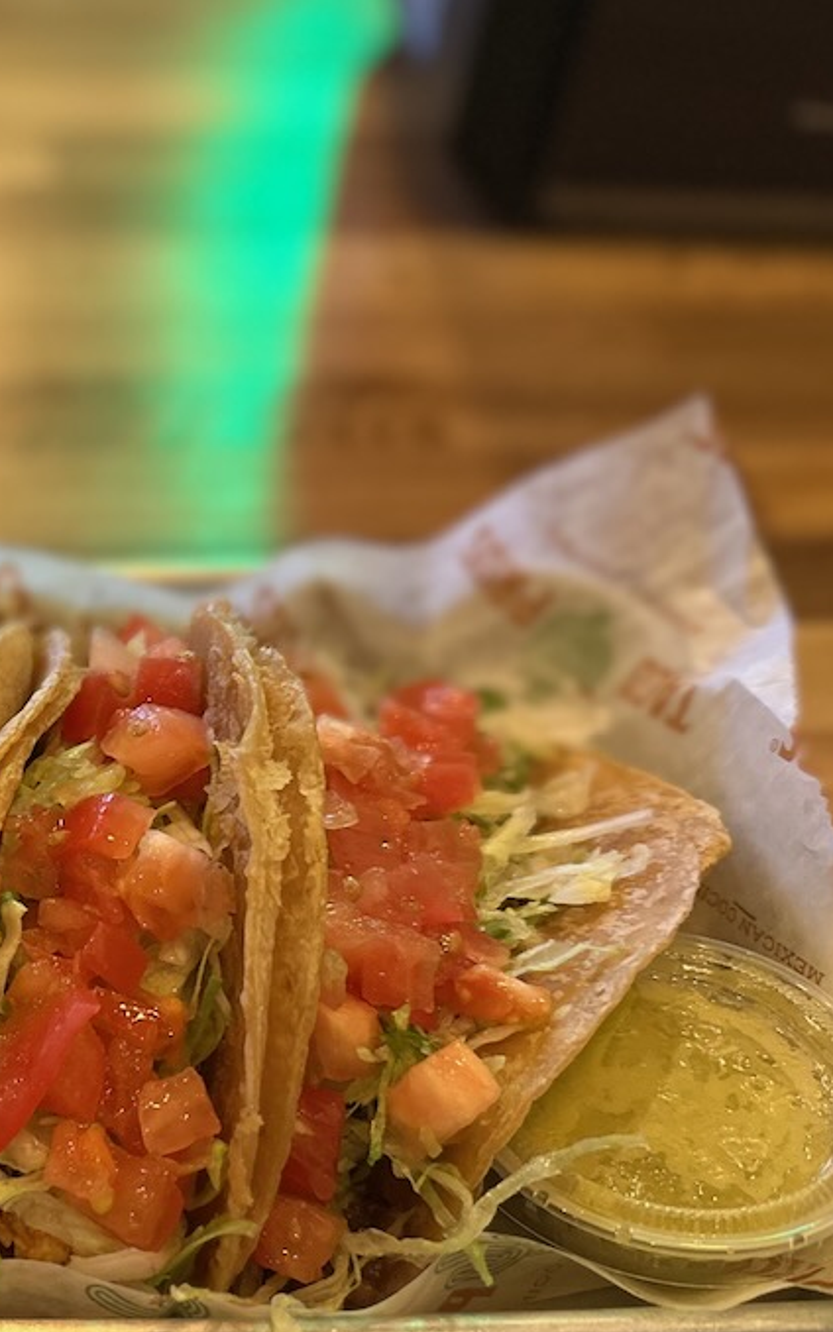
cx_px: -250
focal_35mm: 48
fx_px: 1743
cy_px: 845
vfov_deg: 41.5
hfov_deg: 23.7
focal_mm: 6.86
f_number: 1.78
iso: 500
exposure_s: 1/60
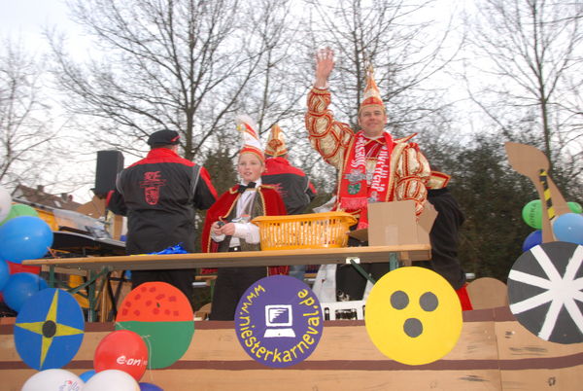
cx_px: 292
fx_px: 584
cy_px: 196
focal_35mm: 36
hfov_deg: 53.1
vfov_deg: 37.0
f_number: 5.6
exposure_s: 1/100
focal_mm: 24
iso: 400
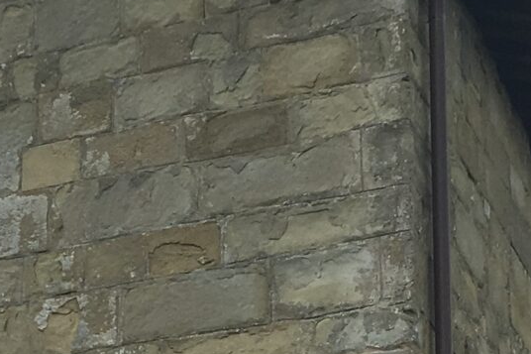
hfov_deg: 14.1
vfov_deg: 9.3
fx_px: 2123
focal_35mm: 144
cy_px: 492
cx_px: 70
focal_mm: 4.15
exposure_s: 1/999
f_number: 2.2
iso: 25
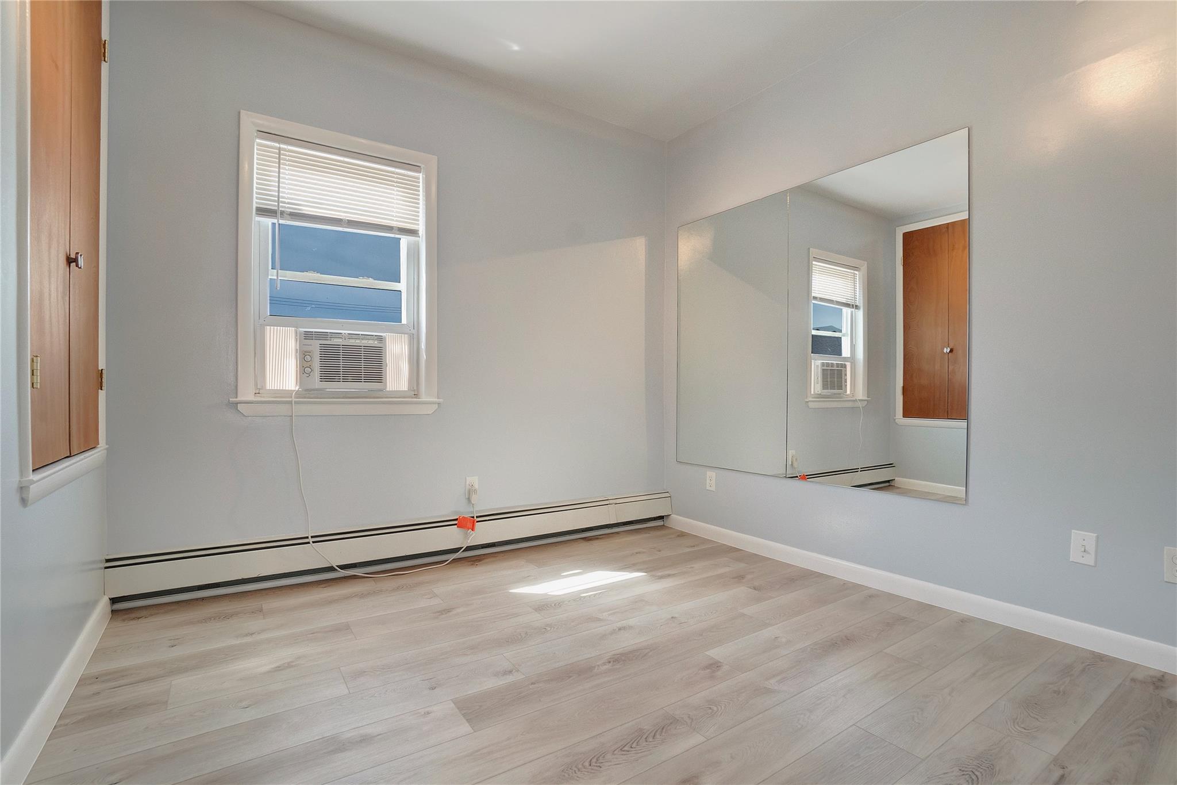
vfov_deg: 77.3
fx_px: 490
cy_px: 392
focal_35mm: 15
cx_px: 588
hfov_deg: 100.4
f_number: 9
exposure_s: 1/160
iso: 800
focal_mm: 10
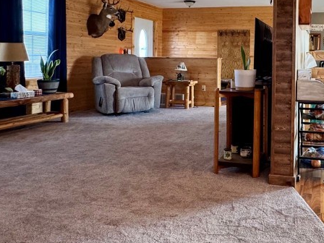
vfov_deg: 42.8
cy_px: 61
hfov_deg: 52.8
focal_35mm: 32
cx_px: 263
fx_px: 300
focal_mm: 2.22
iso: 320
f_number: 2.2
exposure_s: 1/120
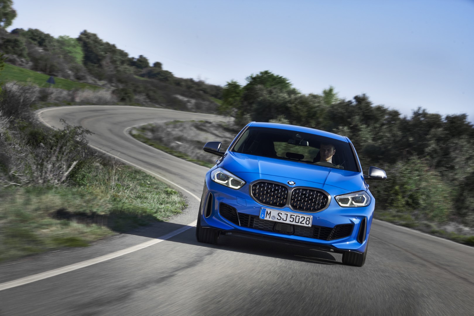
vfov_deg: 13.0
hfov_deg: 19.5
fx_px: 1383
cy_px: 158
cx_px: 237
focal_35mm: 105
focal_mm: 105
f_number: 16
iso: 200
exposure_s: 1/40
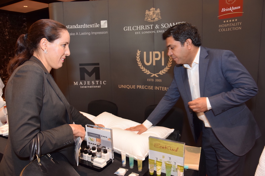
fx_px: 199
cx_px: 132
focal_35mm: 27
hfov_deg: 67.4
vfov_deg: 47.9
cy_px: 88
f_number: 5
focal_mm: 18
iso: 500
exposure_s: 1/20
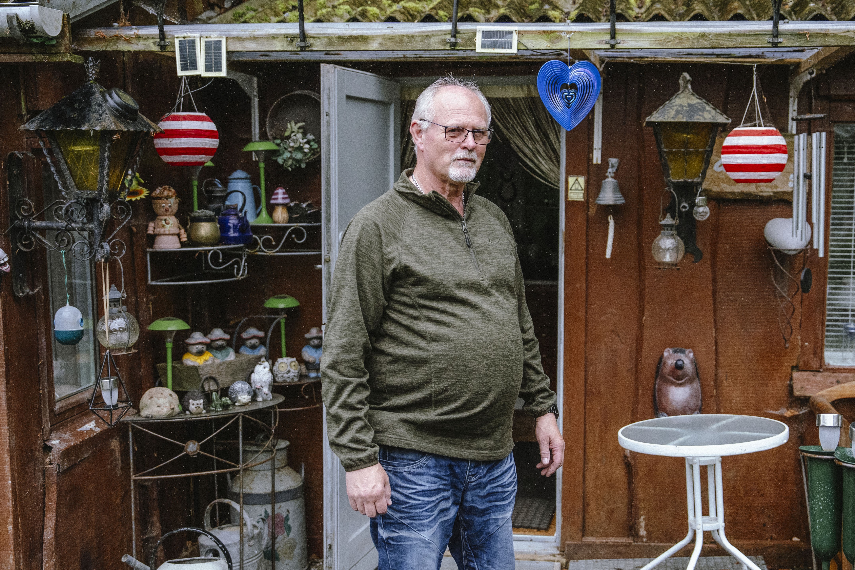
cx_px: 520
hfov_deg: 40.9
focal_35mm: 48
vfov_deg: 28.1
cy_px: 283
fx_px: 1140
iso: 2000
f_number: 2.8
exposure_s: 1/4000
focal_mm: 35
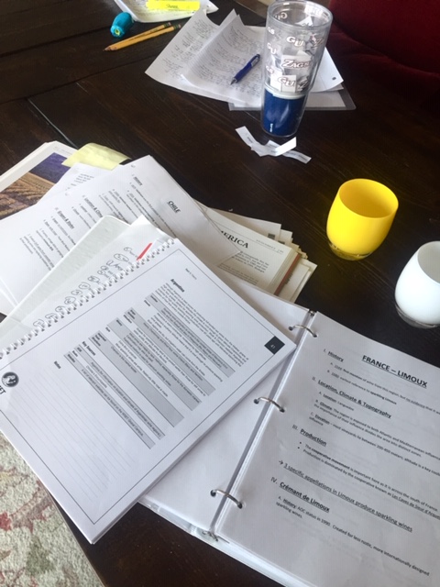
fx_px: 491
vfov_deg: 61.7
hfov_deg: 48.2
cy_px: 294
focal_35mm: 29
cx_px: 220
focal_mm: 4.15
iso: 100
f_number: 2.2
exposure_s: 1/30
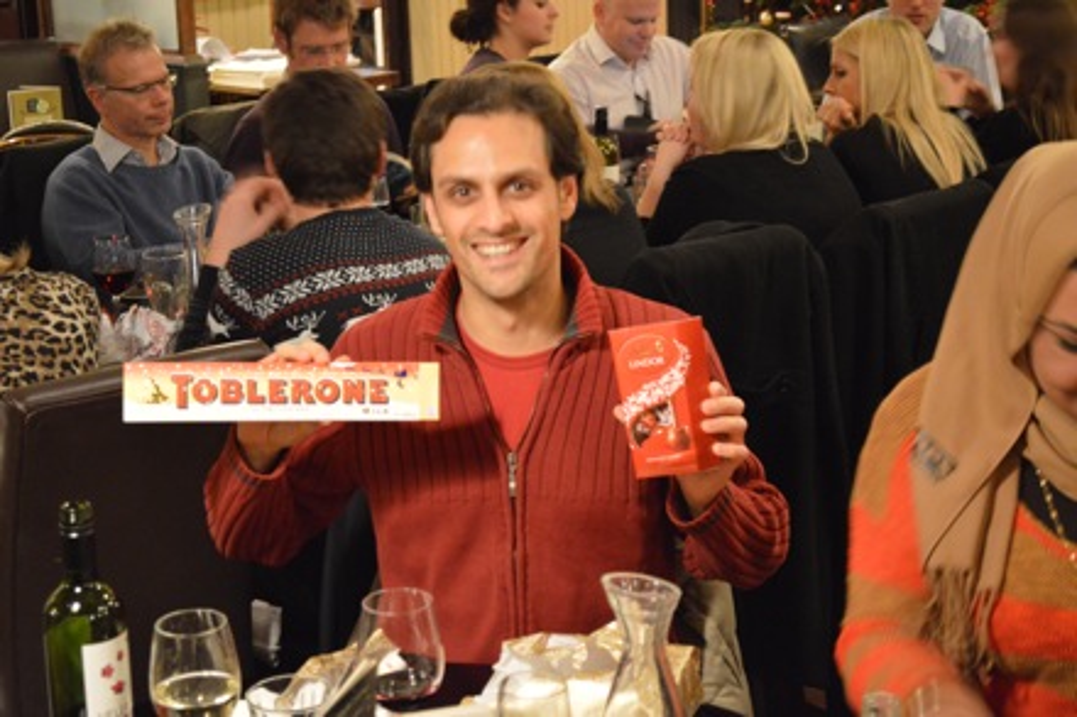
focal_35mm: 68
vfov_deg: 20.1
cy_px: 358
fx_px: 2019
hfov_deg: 29.9
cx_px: 538
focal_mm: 45
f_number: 5.3
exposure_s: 1/4
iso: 3200
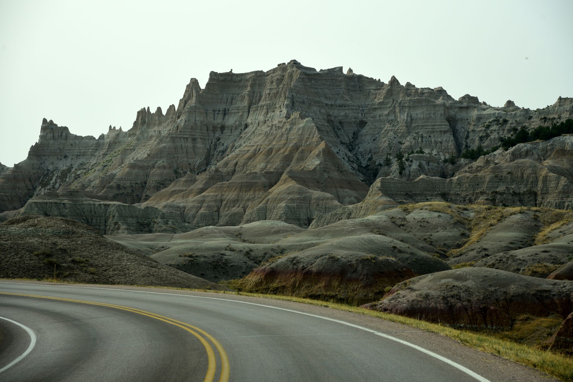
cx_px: 286
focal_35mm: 105
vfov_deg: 13.1
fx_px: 1672
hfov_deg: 19.4
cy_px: 191
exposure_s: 1/400
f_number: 6.3
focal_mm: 105
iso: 125
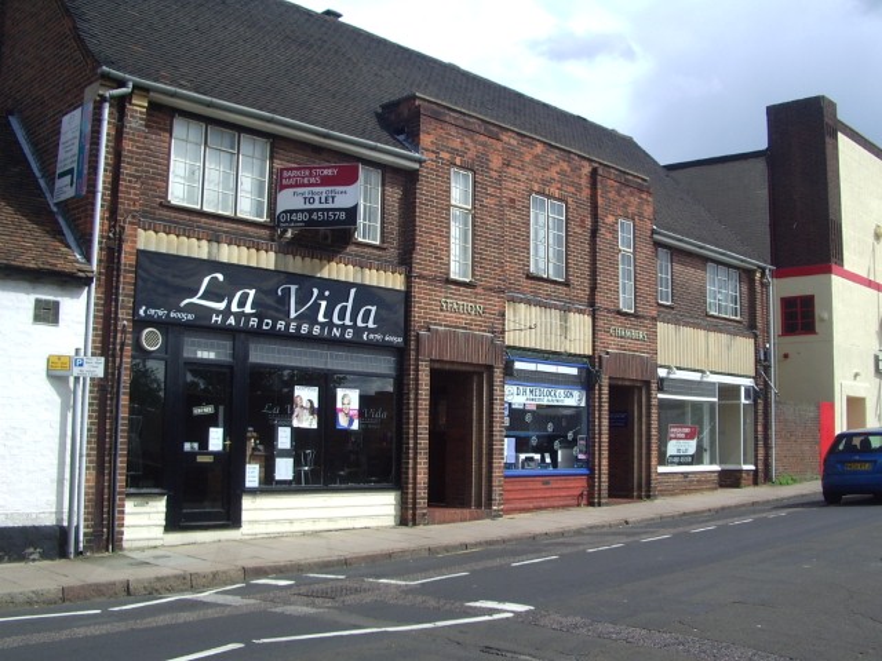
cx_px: 441
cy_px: 330
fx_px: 968
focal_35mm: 38
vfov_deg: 37.7
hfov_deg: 49.0
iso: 50
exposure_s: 1/400
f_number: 4.3
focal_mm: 5.8
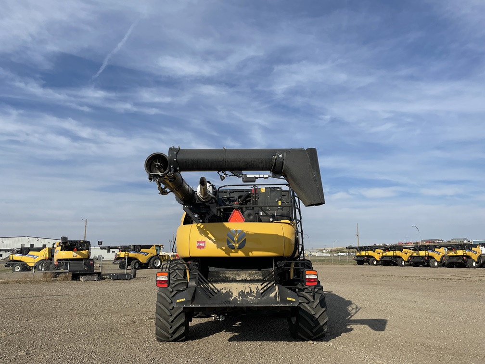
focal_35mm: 26
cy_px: 182
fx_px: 364
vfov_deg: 53.1
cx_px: 242
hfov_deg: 67.3
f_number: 1.6
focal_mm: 4.2
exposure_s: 1/5051
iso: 32
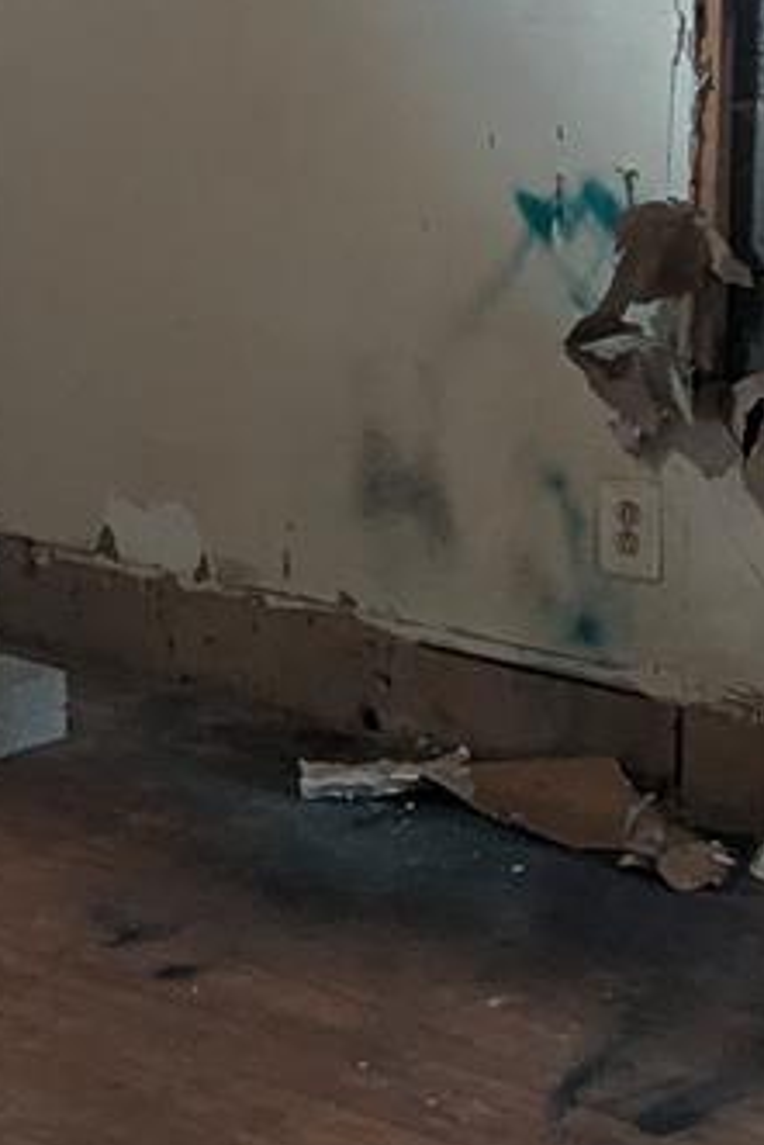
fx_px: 3689
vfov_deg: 17.6
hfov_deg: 11.6
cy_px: 315
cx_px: -183
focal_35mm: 116
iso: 600
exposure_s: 1/155
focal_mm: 6.81
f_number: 1.85
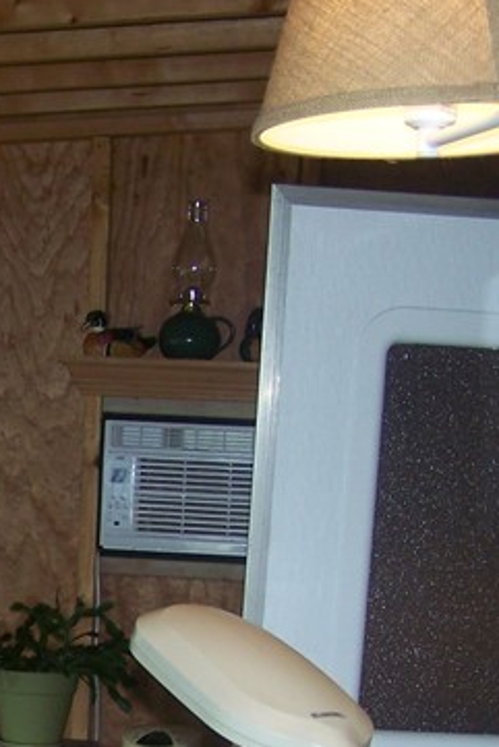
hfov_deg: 11.8
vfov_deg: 17.8
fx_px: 2326
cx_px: -193
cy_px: 757
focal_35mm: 112
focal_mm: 6.3
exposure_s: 1/60
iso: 80
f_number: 2.8
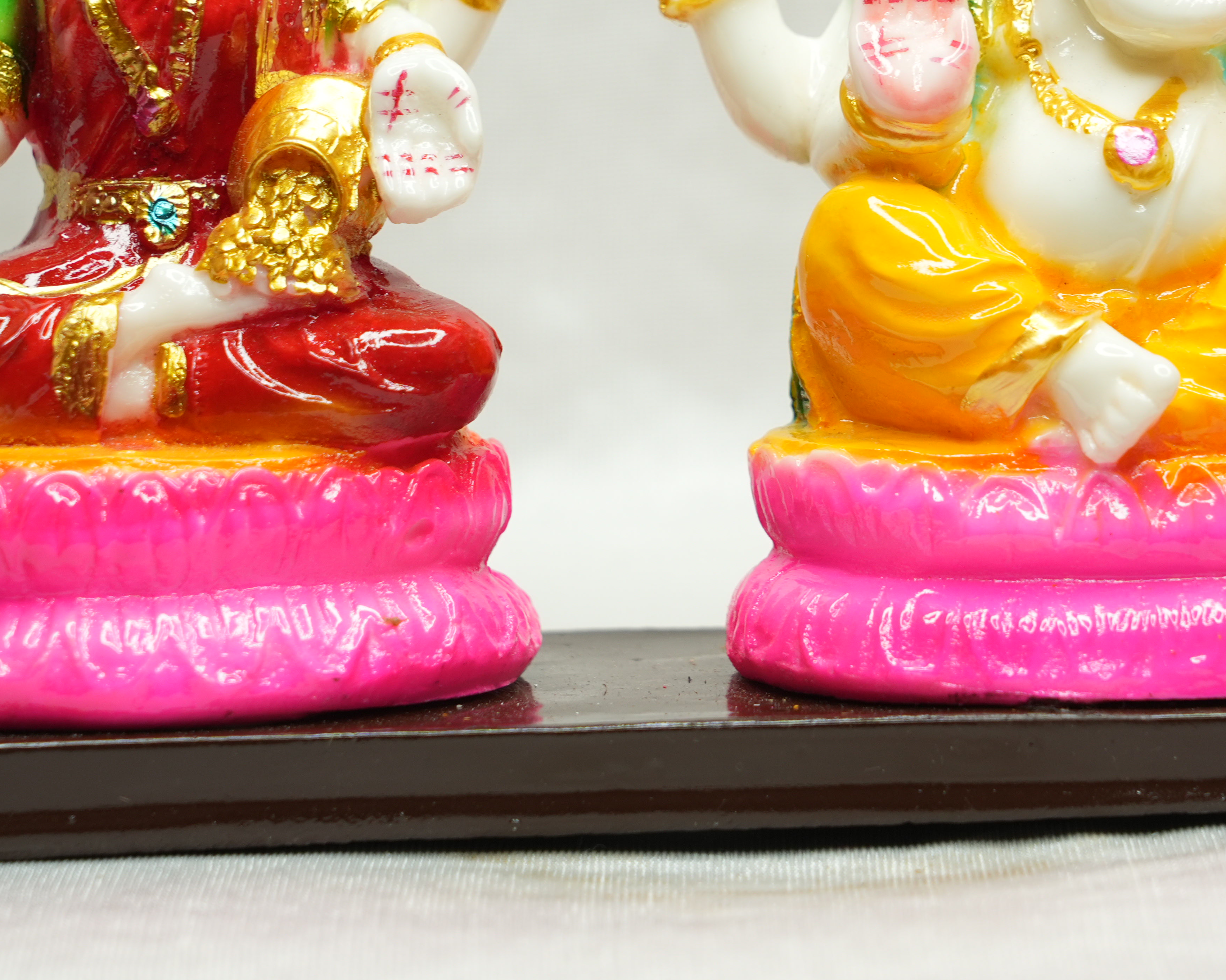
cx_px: 651
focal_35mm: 198
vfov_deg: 7.8
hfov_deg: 9.8
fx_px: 7184
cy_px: 176
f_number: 7.1
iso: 400
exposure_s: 1/50
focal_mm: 105
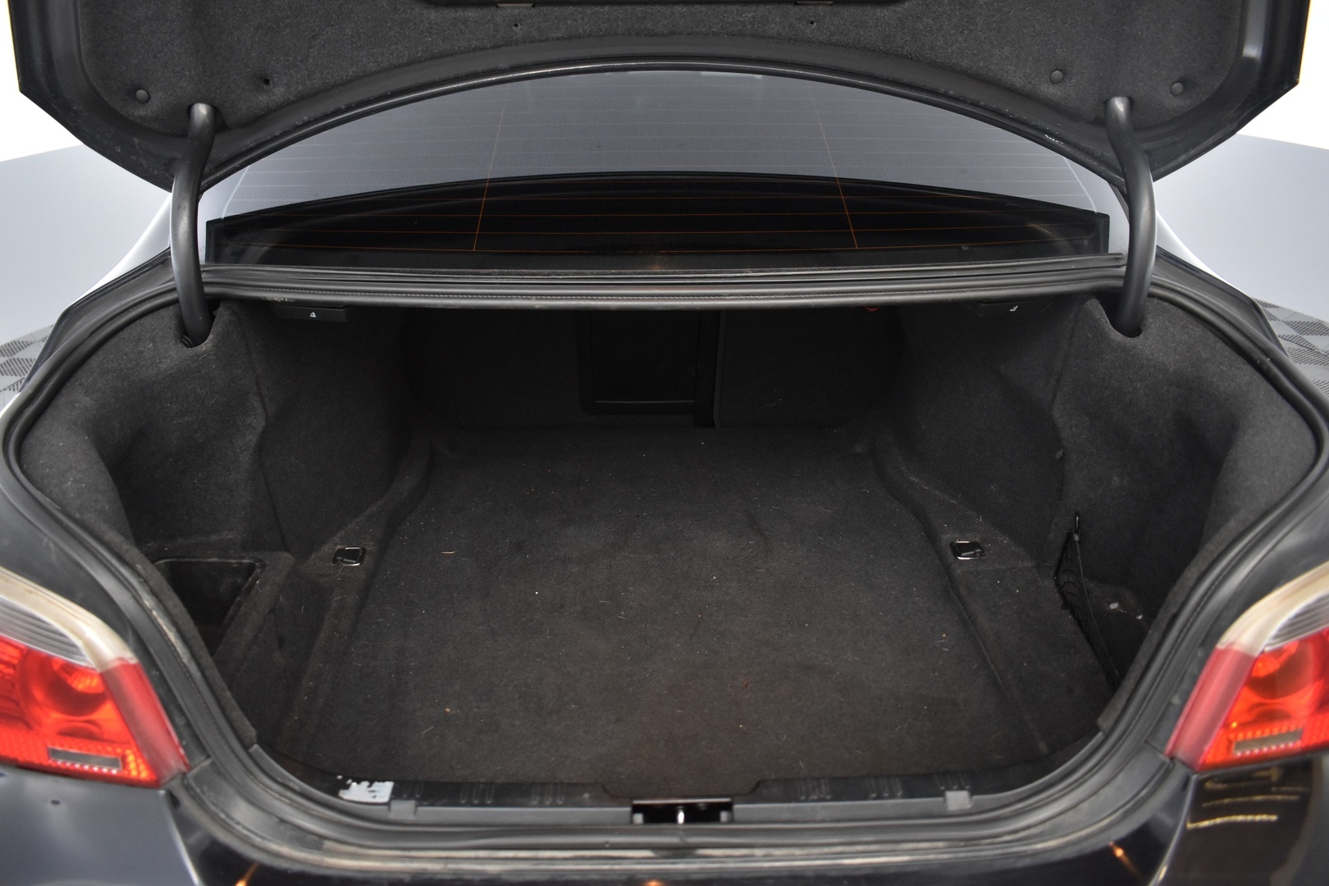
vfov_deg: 47.9
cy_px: 443
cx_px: 664
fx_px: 997
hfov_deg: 67.4
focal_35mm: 27
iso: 1250
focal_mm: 18
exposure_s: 1/30
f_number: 3.5
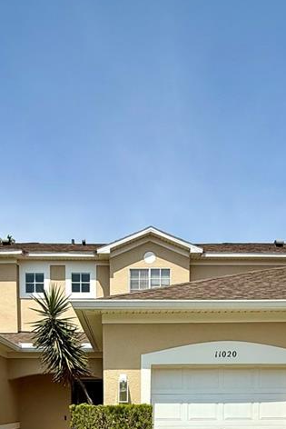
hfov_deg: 35.9
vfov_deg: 43.9
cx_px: 118
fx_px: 441
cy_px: 434
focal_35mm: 37
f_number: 2.2
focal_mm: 2.22
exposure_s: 1/3289
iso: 50
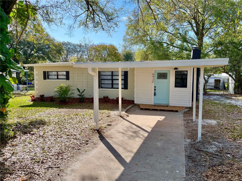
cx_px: 121
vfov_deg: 53.1
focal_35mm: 26
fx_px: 182
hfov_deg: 67.3
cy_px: 90
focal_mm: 5.1
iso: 50
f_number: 1.6
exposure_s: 1/2179
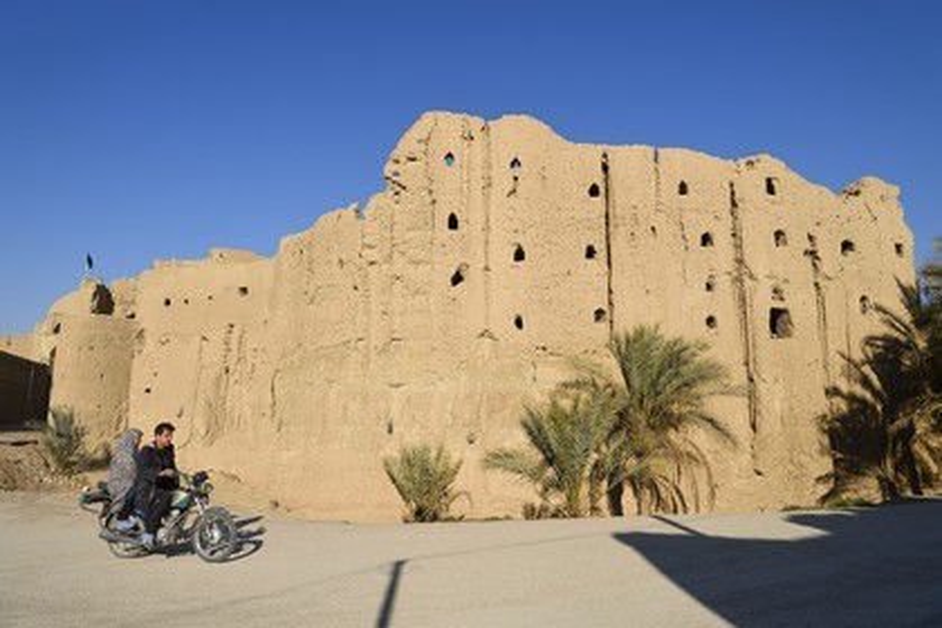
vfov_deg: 47.9
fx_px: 706
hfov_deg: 67.4
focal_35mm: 27
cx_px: 471
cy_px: 314
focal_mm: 27
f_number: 13
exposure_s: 1/320
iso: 200
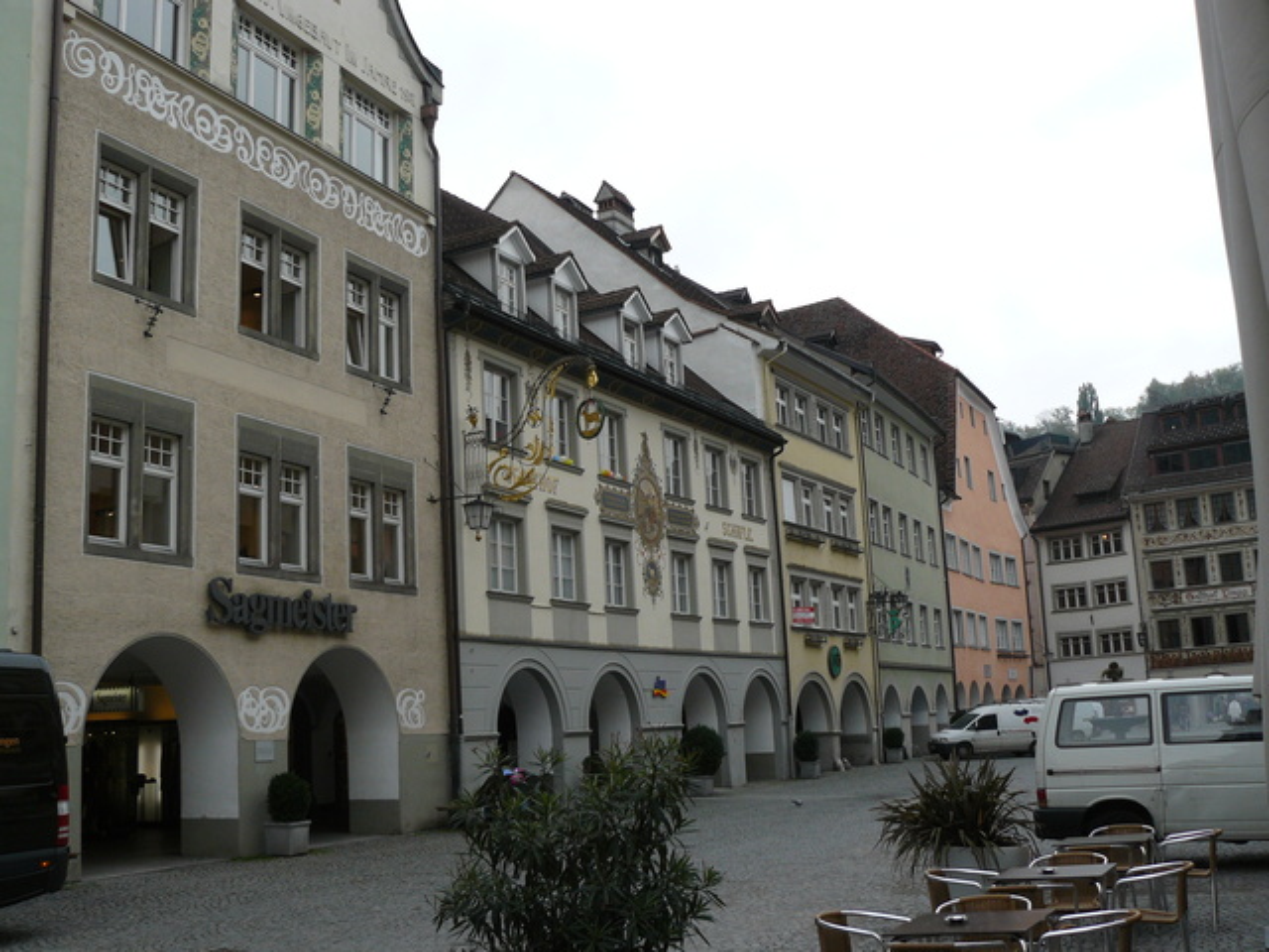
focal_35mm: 36
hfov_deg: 51.4
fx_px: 1320
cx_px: 634
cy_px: 476
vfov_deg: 39.7
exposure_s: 1/200
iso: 100
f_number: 4
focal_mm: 6
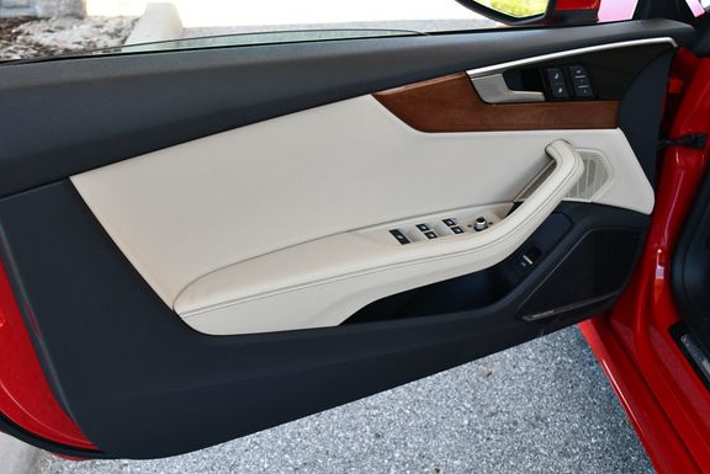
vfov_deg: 33.4
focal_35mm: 40
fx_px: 789
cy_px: 212
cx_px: 327
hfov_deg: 48.4
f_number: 4.5
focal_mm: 18
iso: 400
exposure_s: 1/250
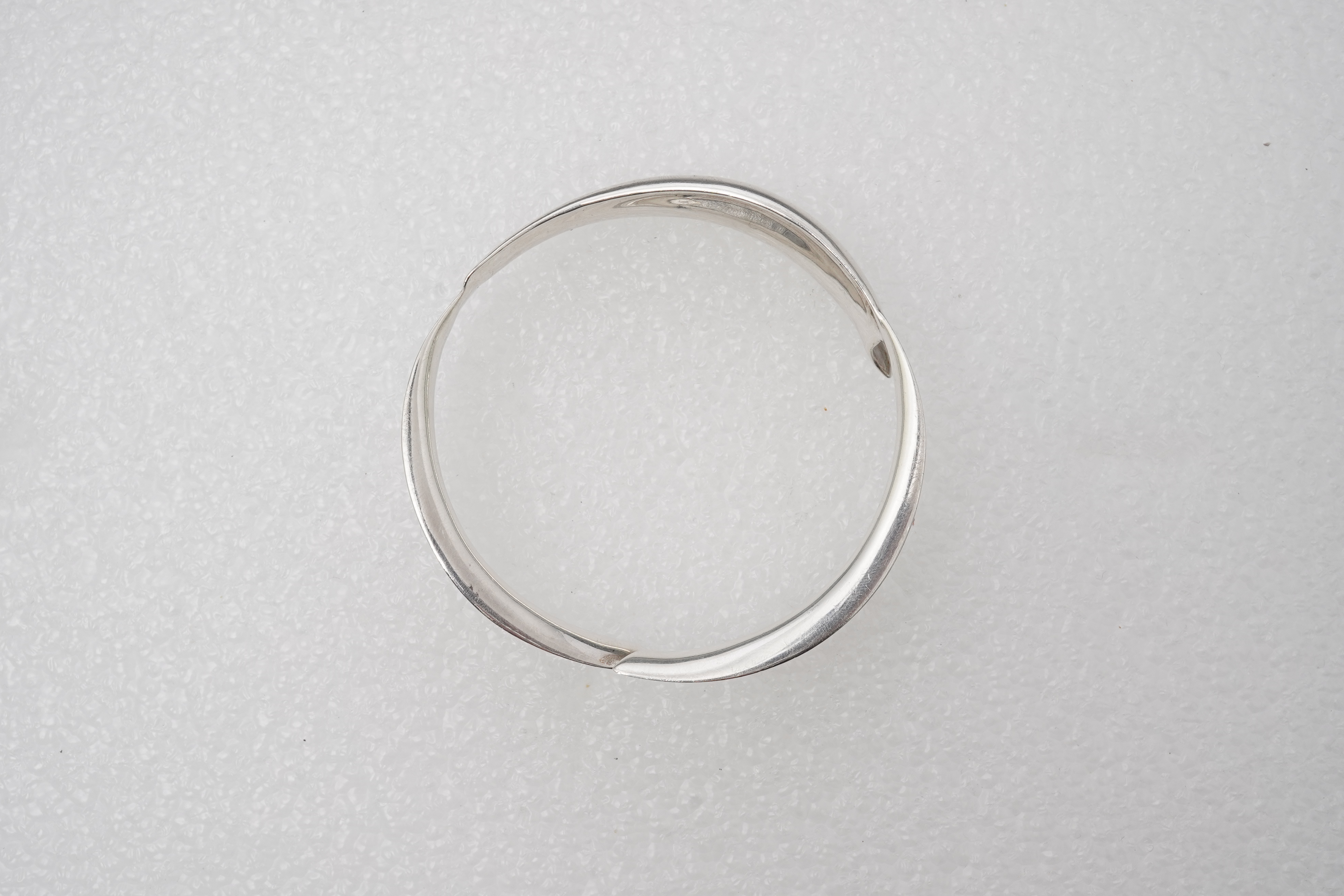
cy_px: 448
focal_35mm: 45
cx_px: 672
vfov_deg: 29.9
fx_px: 1680
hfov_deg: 43.6
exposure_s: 1/125
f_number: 22
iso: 400
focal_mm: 30
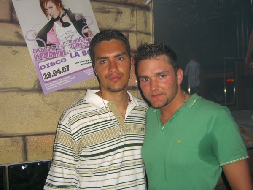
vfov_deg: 37.7
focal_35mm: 38
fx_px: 278
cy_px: 95
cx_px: 126
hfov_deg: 49.0
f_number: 2.8
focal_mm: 7.9
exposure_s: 1/60
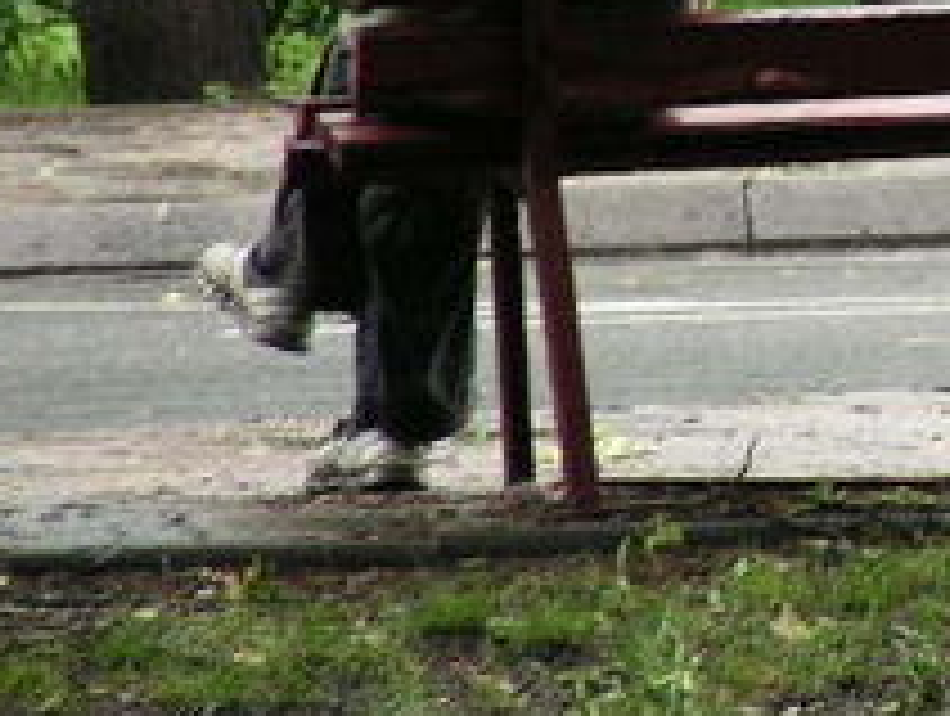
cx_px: 1072
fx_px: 18859
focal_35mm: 686
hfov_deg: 2.9
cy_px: 61
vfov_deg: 2.2
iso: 200
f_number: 3.2
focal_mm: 48
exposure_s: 1/80
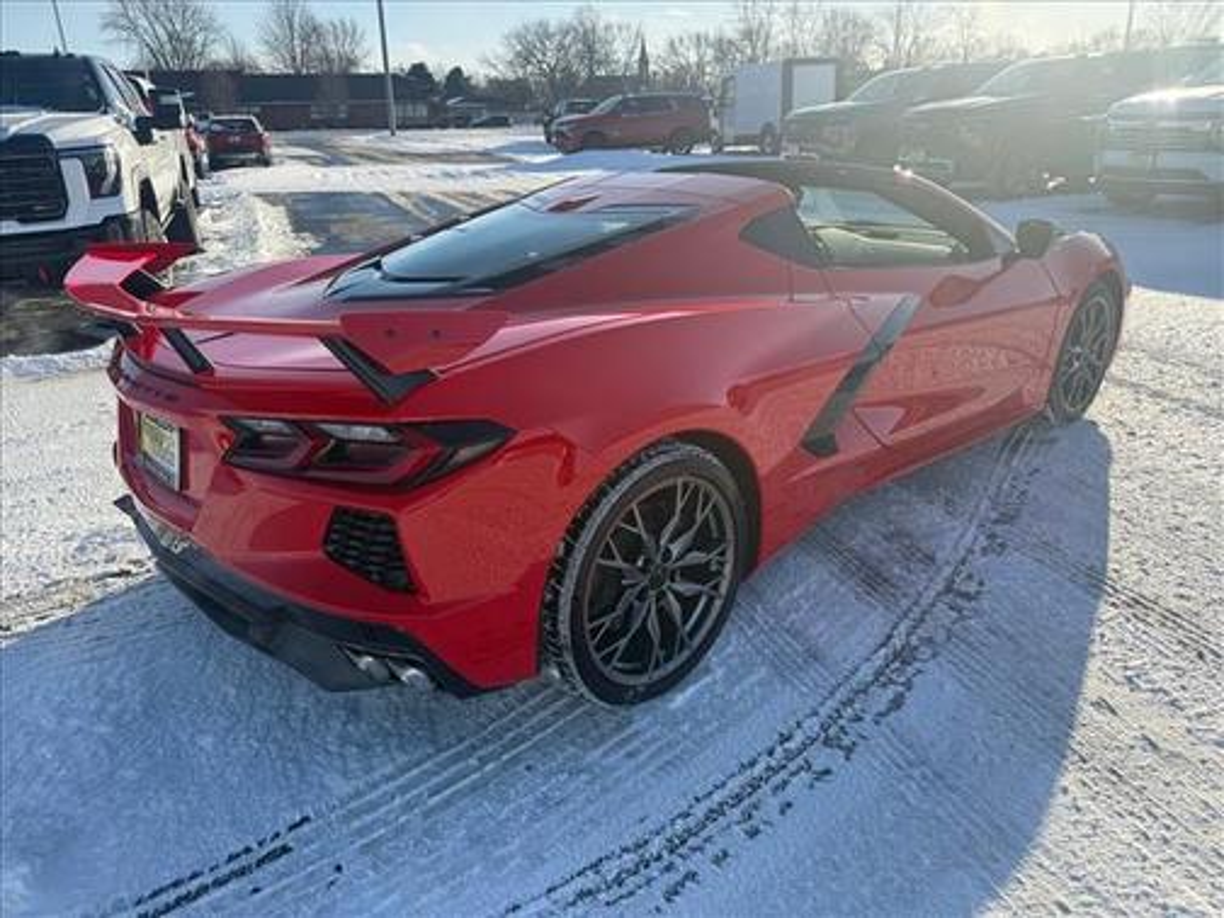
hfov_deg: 71.6
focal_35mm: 24
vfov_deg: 56.8
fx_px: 849
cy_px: 459
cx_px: 612
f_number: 1.78
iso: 80
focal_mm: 6.76
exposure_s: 1/3279
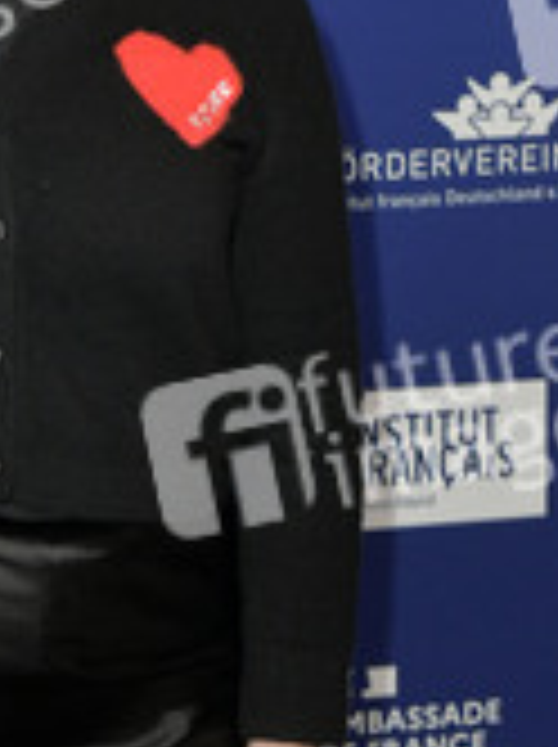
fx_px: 2500
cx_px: -36
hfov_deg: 12.5
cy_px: 207
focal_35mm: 116
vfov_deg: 16.9
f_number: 5.6
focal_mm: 50
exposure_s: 1/200
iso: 2000
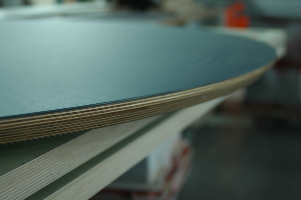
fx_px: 626
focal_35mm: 75
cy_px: 100
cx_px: 150
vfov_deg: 18.1
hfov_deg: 27.0
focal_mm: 50
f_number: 4.5
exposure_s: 1/8
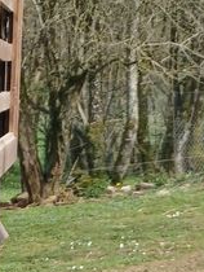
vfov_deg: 14.4
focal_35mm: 119
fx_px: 933
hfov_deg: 12.0
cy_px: 499
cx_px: -85
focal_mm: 4.6
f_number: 1.8
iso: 32
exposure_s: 1/167
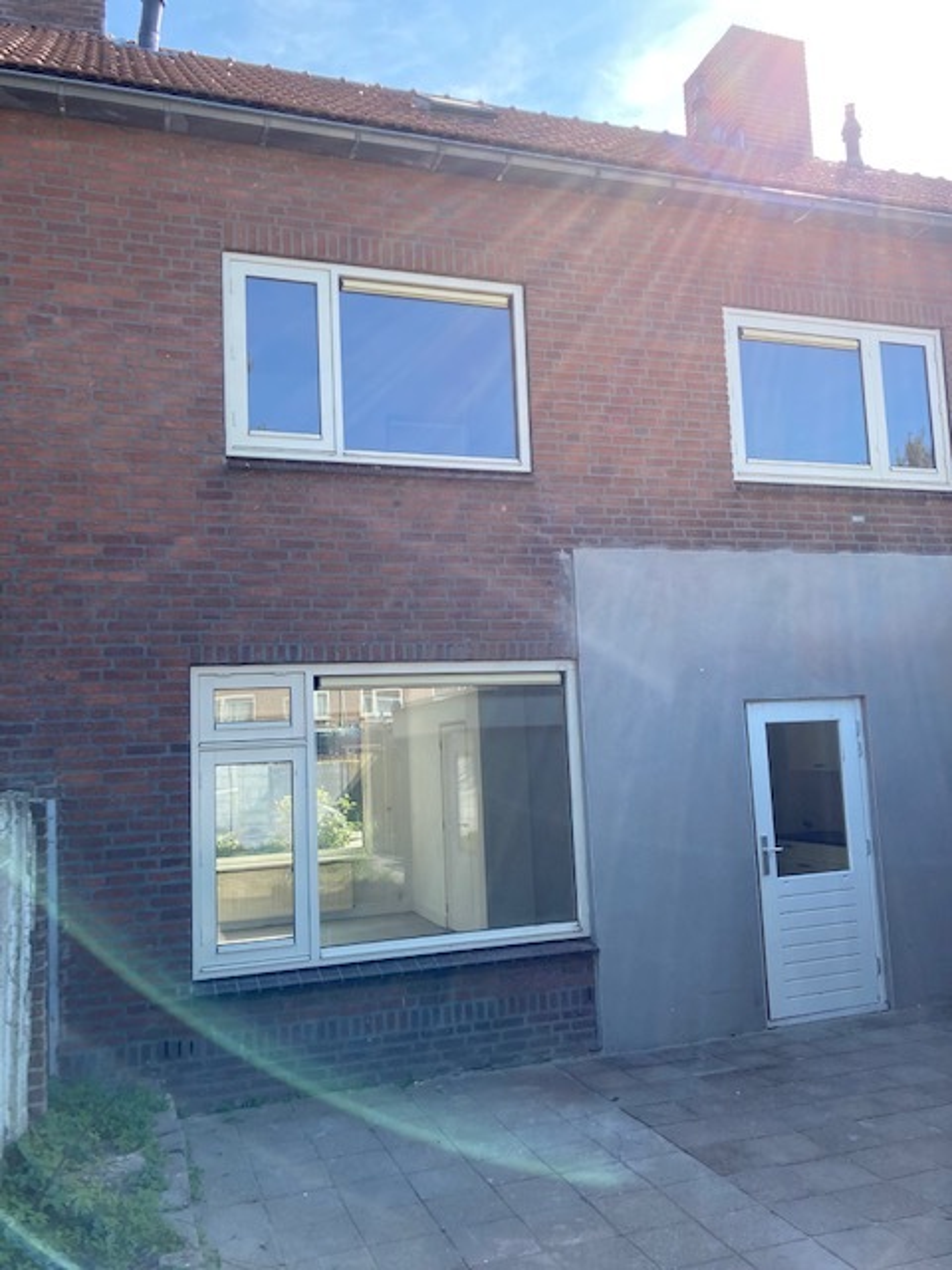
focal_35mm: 28
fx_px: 1027
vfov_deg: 63.4
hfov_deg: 49.7
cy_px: 635
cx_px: 476
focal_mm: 3.99
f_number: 1.8
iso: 20
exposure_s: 1/546
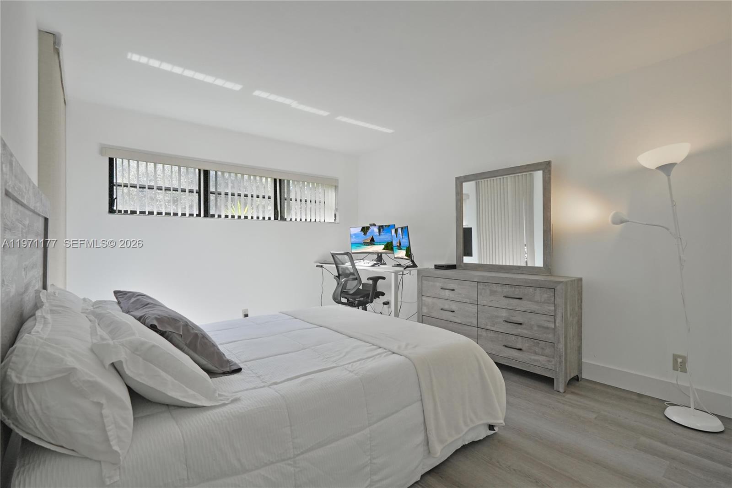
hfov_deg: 96.7
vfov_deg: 73.7
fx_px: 325
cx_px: 366
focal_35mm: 16
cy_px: 244
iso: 3200
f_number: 9
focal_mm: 16
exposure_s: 1/400
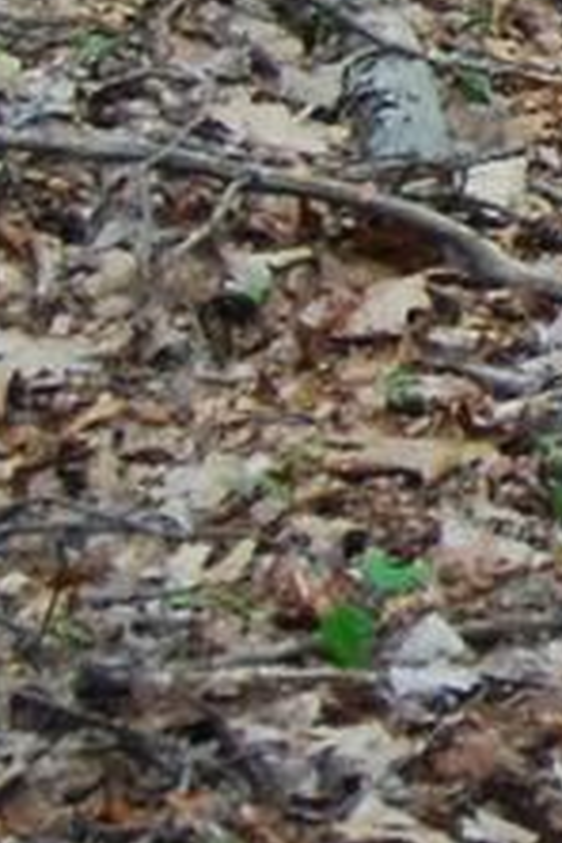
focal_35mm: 332
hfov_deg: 3.7
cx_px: 2924
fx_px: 7774
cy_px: -801
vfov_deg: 6.1
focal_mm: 24
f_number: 4
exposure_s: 1/60
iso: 360
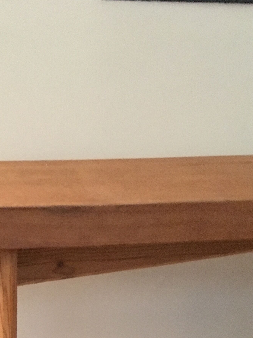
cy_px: 383
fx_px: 643
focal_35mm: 66
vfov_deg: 26.7
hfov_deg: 21.5
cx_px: 4
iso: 320
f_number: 2.2
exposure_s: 1/17
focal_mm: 4.15
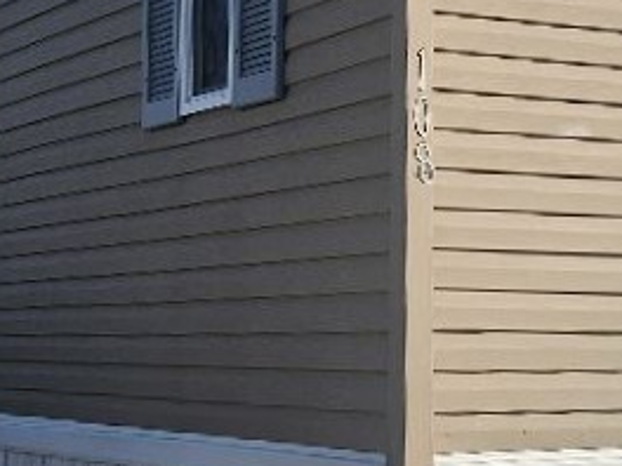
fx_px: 1617
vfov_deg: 16.2
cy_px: 56
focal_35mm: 90
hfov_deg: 21.4
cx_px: 516
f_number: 1.7
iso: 12
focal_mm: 6.3
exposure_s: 1/1672
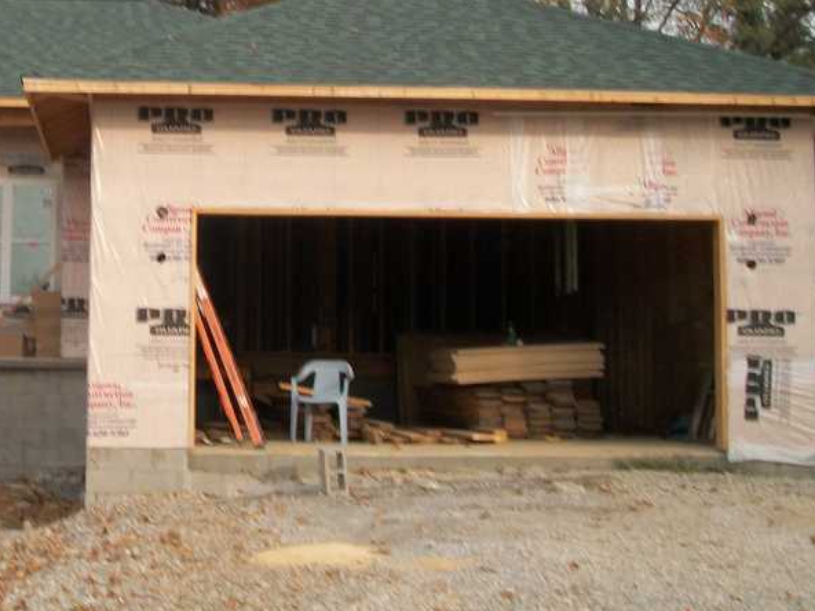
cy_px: 180
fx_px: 1695
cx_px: 141
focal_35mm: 72
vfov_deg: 20.3
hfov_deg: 26.4
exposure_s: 1/50
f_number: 8.8
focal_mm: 5.7
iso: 80
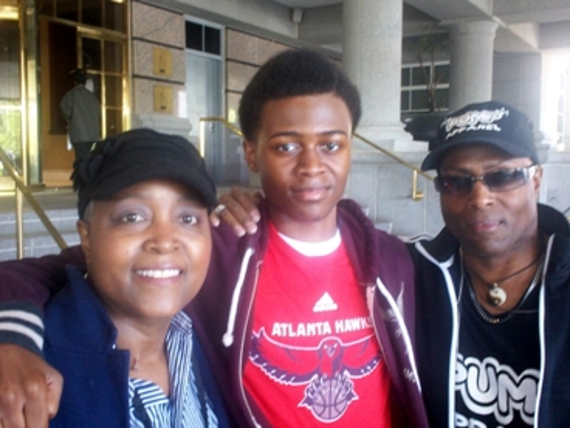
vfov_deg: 37.7
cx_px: 285
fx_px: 626
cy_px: 214
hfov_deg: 49.0
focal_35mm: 38
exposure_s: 1/10
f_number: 4.5
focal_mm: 6.3
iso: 160
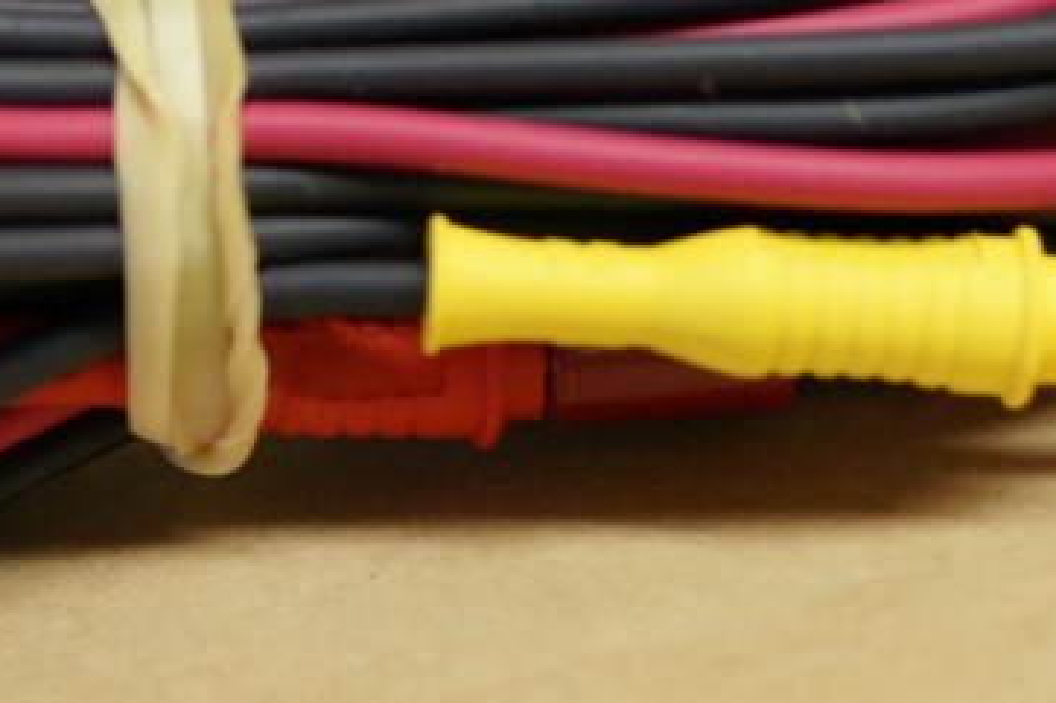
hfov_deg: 5.5
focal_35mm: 373
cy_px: 128
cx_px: 353
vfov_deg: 3.7
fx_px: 10936
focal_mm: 100
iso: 800
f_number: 2.8
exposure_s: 1/100
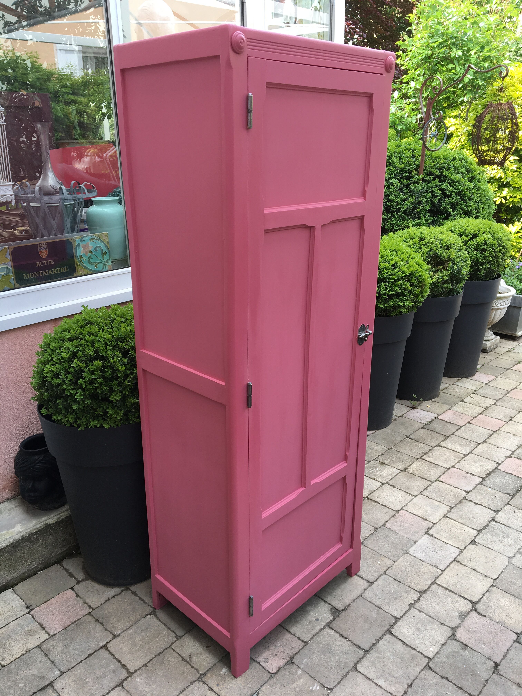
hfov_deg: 48.2
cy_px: 348
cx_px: 261
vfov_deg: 61.7
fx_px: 583
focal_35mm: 29
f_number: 2.2
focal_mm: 4.15
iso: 25
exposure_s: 1/185
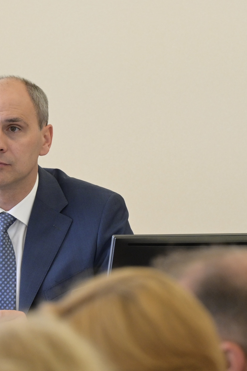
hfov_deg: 3.7
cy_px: 248
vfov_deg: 5.5
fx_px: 3849
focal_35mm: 374
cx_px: 118
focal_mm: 175
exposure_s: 1/80
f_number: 6.3
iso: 1250
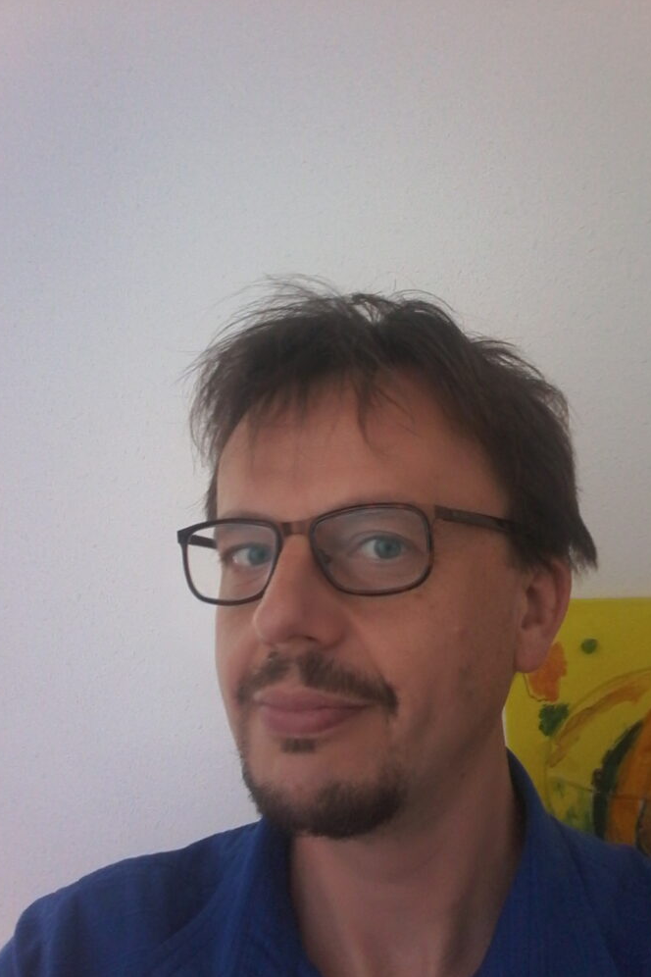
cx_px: 365
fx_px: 841
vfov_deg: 60.3
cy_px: 500
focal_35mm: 31
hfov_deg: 42.3
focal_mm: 2.35
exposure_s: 1/25
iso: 100
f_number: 2.4
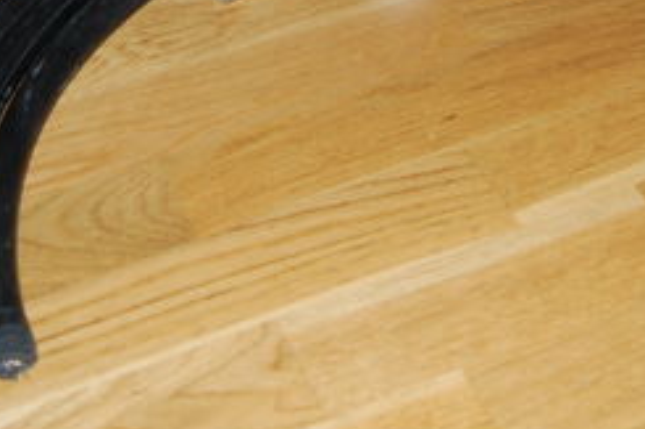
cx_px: 421
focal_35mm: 94
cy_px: -87
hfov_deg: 21.6
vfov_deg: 14.1
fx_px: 1683
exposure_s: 1/60
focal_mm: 24
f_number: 4
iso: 400
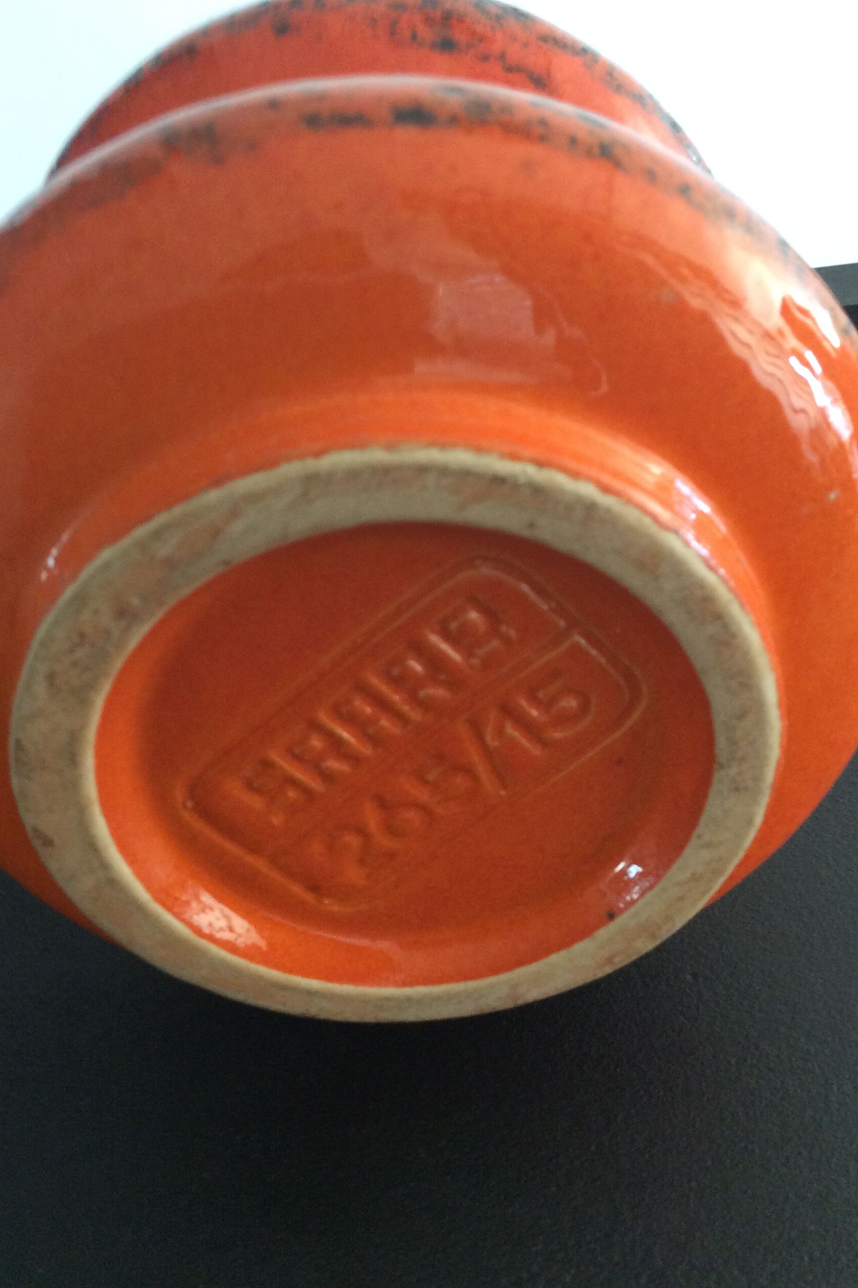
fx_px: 1216
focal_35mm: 34
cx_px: 458
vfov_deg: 55.8
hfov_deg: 38.9
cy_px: 649
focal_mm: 3.3
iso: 125
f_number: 2.4
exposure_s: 1/25
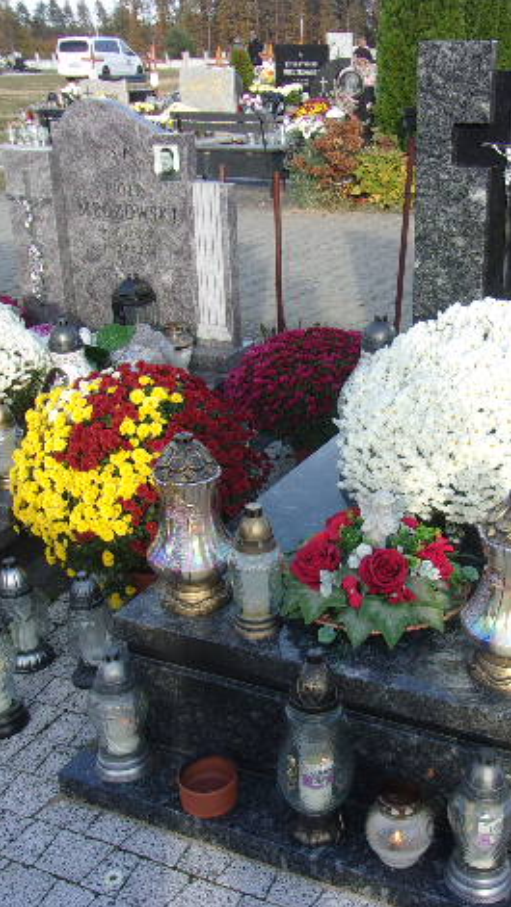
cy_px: 460
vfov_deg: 50.5
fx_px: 963
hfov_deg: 29.4
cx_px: 366
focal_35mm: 40
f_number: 3
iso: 80
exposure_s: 1/300
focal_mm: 4.9
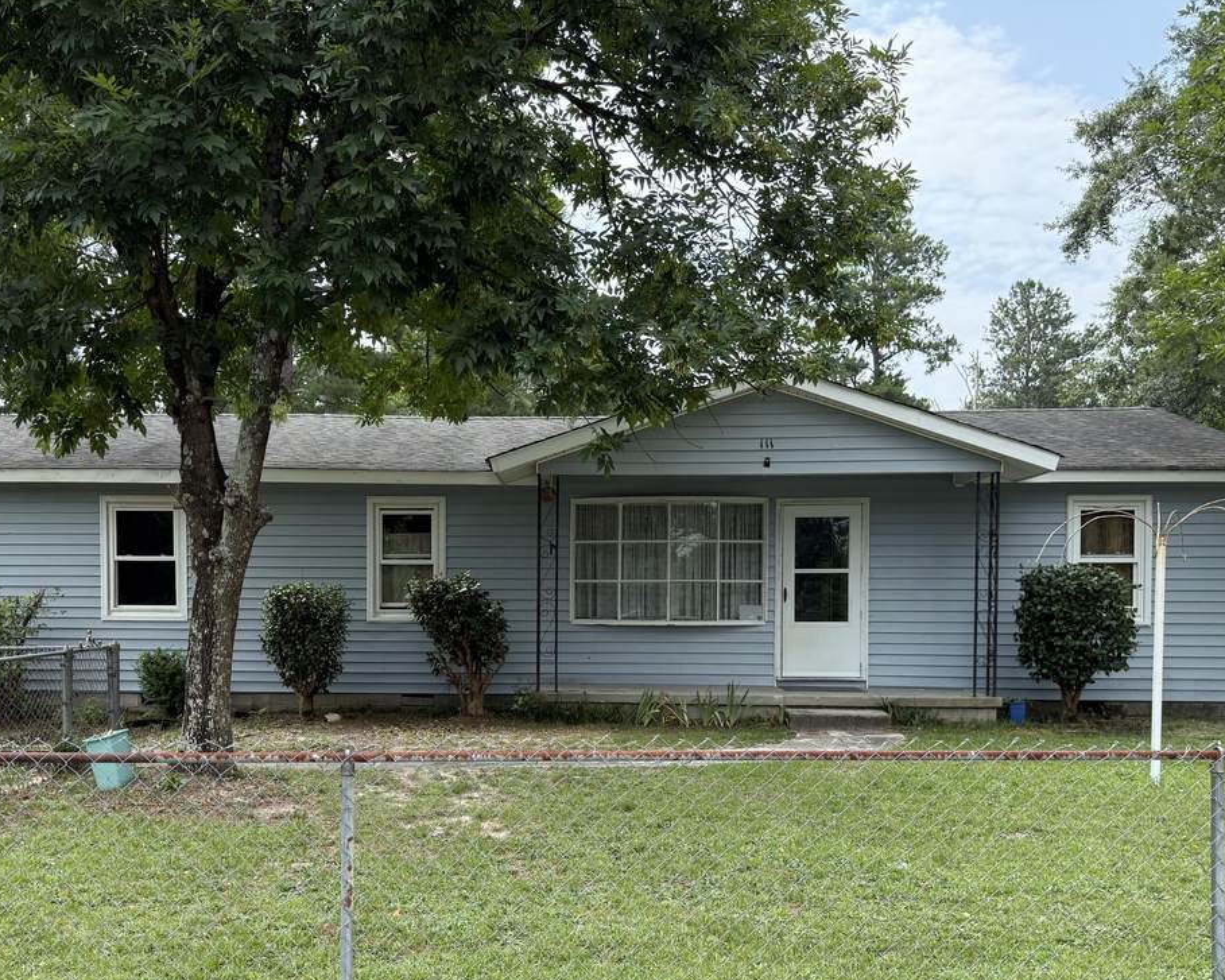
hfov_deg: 54.0
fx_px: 1196
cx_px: 526
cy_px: 643
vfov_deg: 44.0
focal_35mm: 33
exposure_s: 1/1855
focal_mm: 6.76
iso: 100
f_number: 1.78
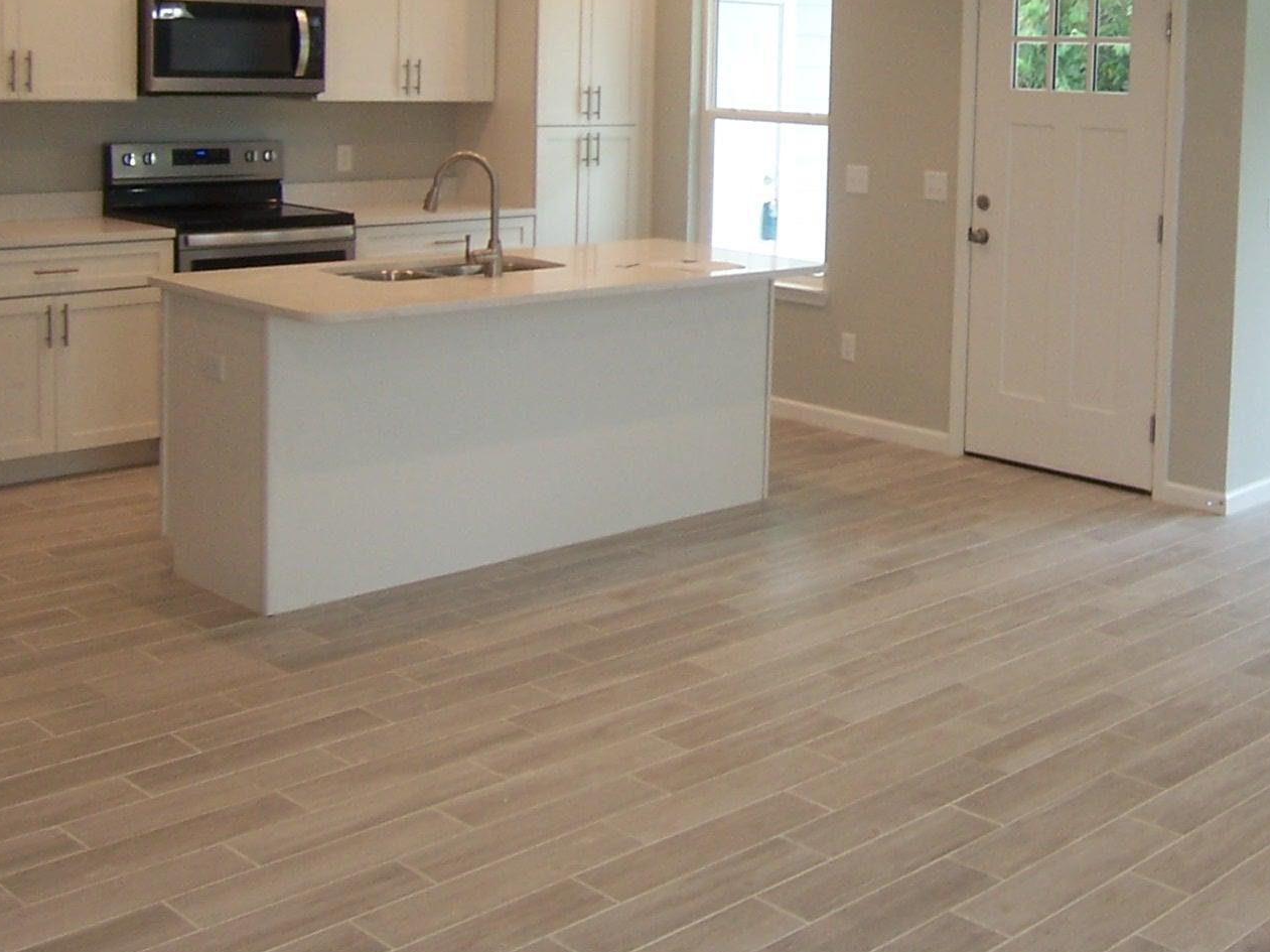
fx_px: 1724
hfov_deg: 39.9
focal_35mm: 47
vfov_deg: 30.0
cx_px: 868
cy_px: 167
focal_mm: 3.8
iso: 64
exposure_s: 1/40
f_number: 2.8
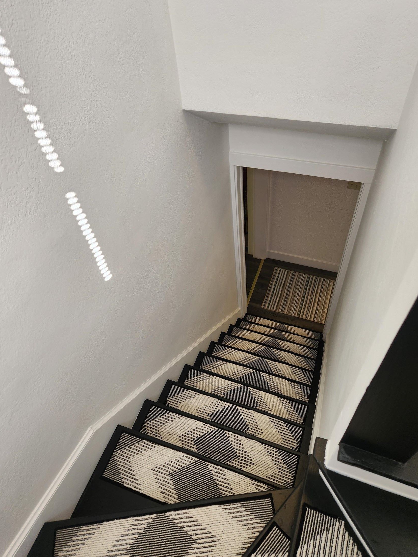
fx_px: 386
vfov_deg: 71.6
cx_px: 216
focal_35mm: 24
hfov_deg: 56.8
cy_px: 282
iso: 64
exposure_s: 1/120
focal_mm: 5.4
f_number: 1.8
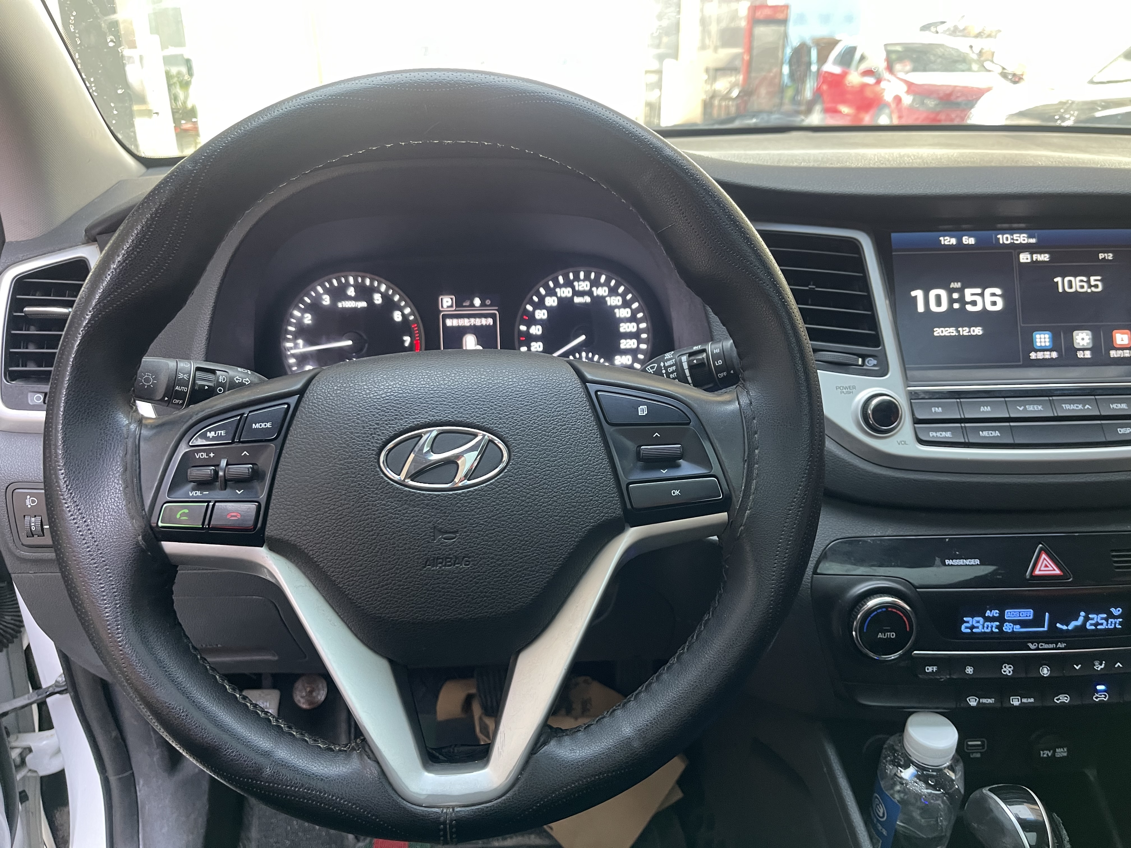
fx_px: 849
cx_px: 566
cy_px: 424
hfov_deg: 67.3
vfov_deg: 53.1
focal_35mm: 26
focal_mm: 5.1
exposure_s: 1/50
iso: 200
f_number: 1.6
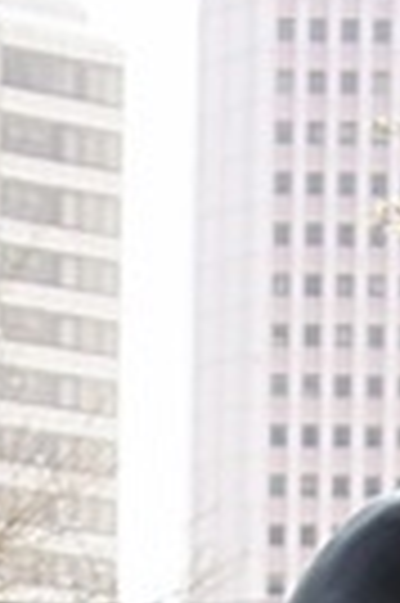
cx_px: 133
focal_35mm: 242
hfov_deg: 5.7
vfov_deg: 7.5
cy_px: 1814
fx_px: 4043
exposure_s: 1/80
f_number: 4
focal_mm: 24
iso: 200
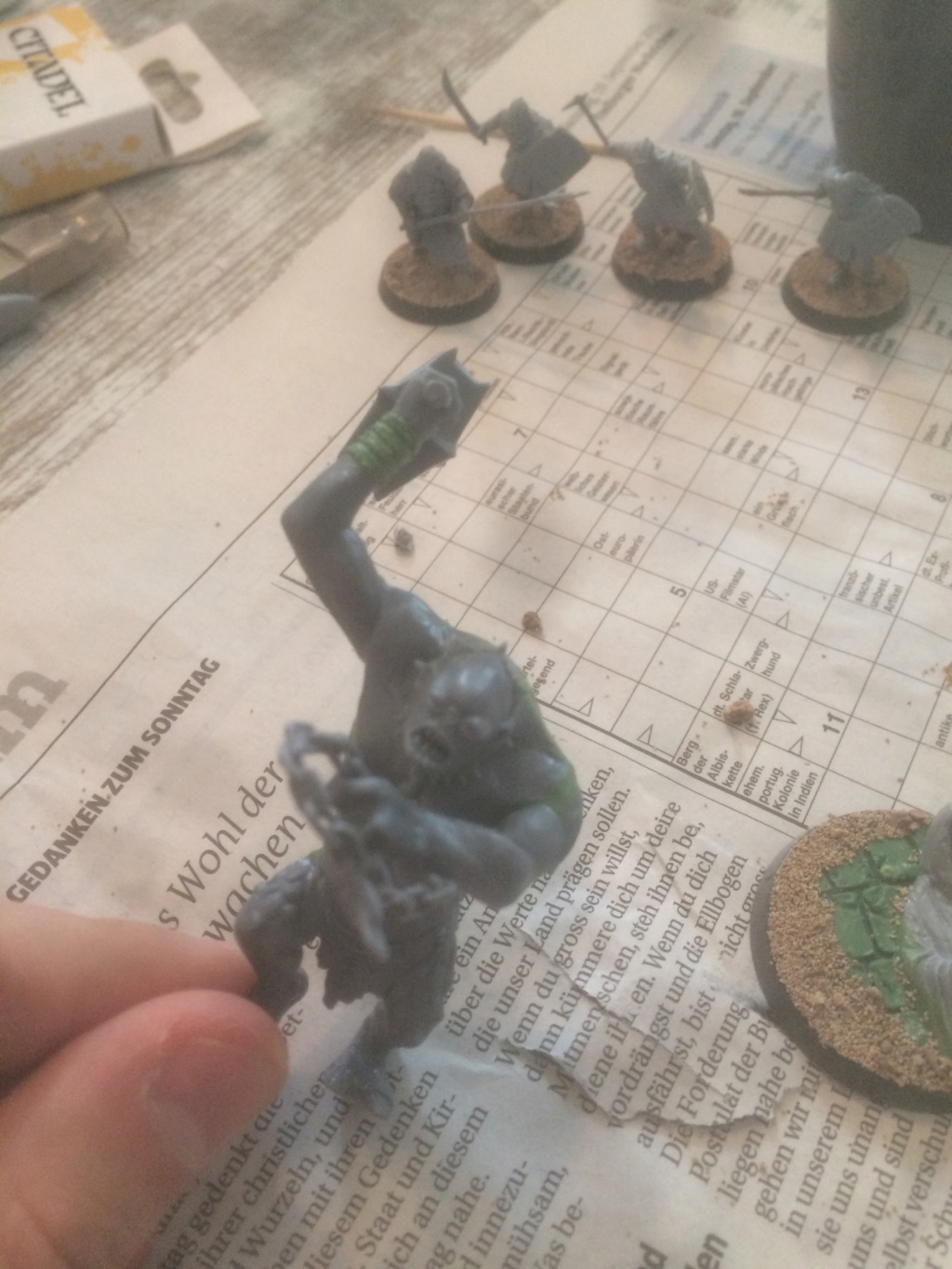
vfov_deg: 61.7
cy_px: 634
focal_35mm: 29
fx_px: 1063
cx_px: 476
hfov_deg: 48.2
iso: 160
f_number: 2.2
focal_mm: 4.15
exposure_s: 1/33
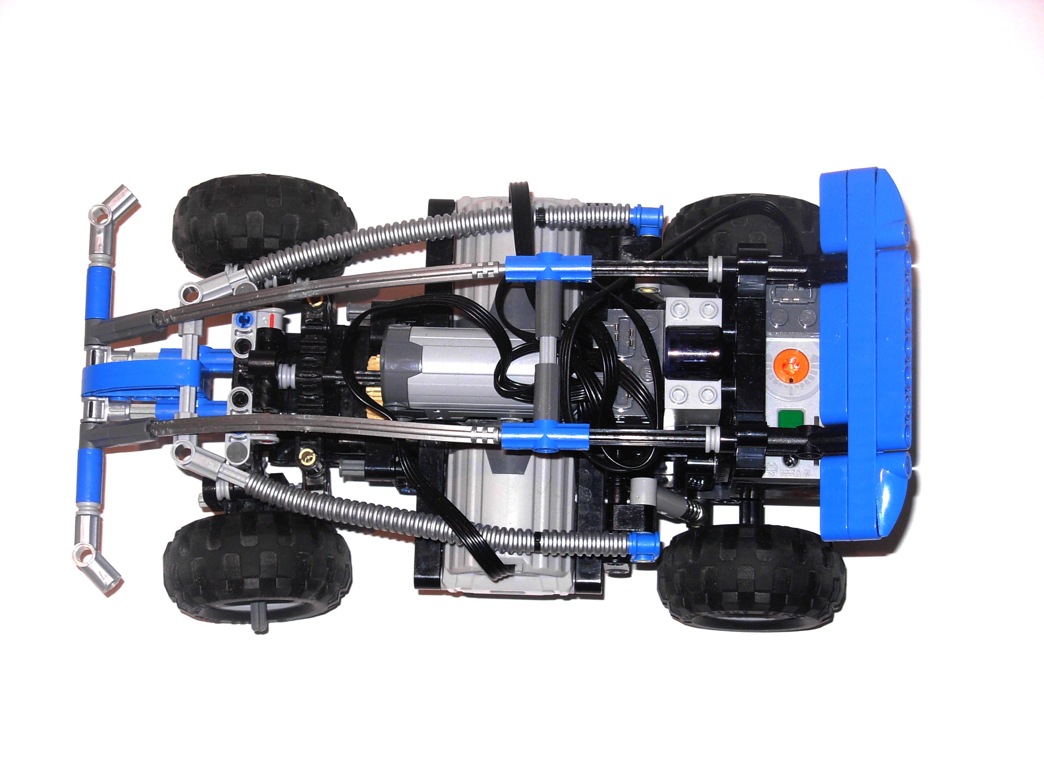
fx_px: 2473
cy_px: 392
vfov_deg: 18.0
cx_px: 522
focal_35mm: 82
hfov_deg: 23.8
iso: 79
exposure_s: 1/45.2
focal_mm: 13.5
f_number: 3.7
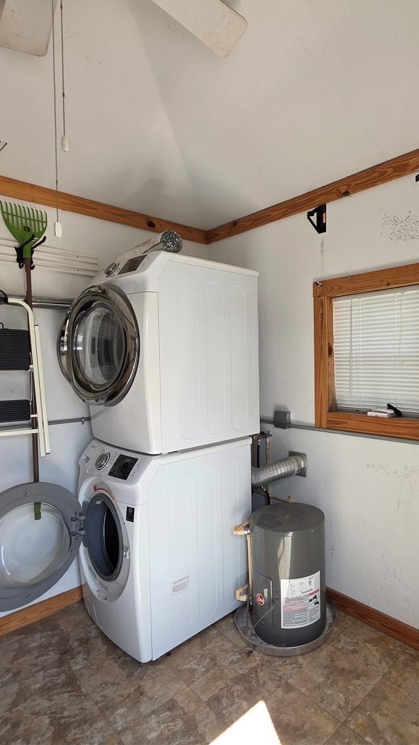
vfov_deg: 89.6
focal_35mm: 19
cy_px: 371
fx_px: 375
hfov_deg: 56.6
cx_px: 291
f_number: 1.9
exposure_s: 1/204
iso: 40
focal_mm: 2.2
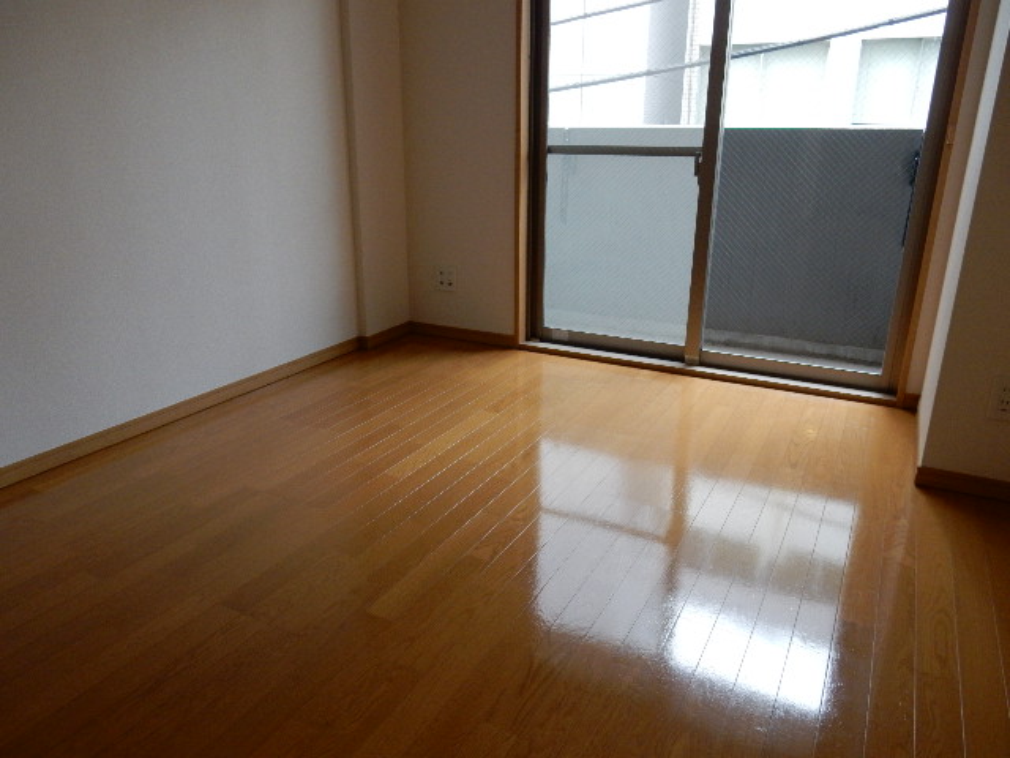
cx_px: 505
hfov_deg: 69.4
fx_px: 729
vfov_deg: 54.9
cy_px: 379
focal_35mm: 25
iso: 280
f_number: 3.7
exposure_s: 1/30
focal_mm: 4.5
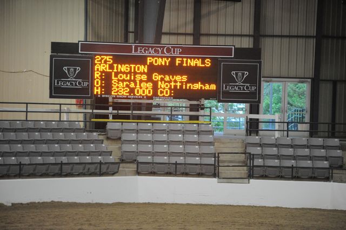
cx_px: 173
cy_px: 115
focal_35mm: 200
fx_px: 1921
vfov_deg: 6.9
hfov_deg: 10.3
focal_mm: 200
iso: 6400
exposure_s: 1/400
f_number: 2.8
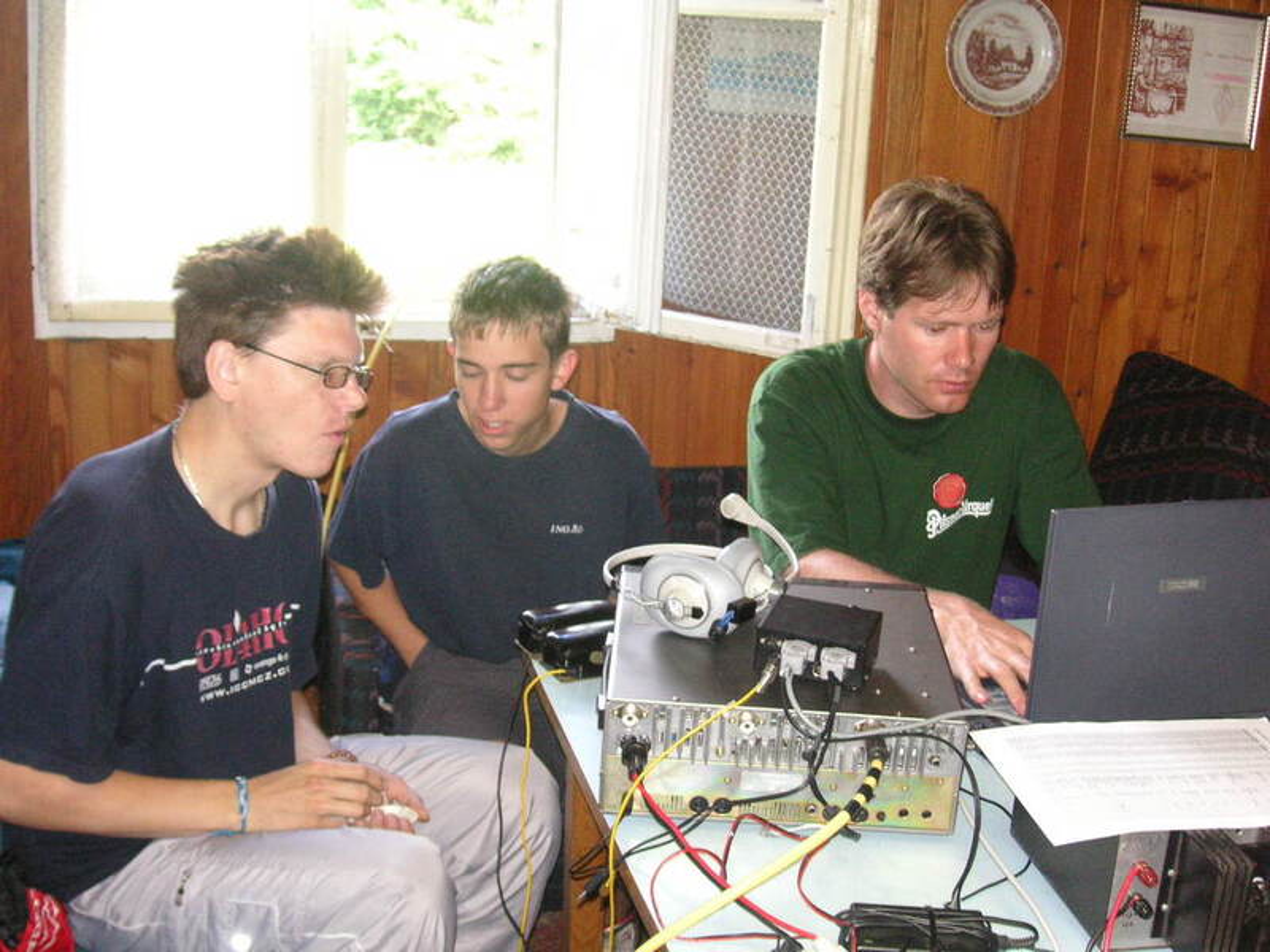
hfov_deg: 42.9
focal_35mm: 44
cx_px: 635
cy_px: 476
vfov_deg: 32.9
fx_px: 1614
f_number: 3.1
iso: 160
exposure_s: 1/45
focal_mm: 7.3
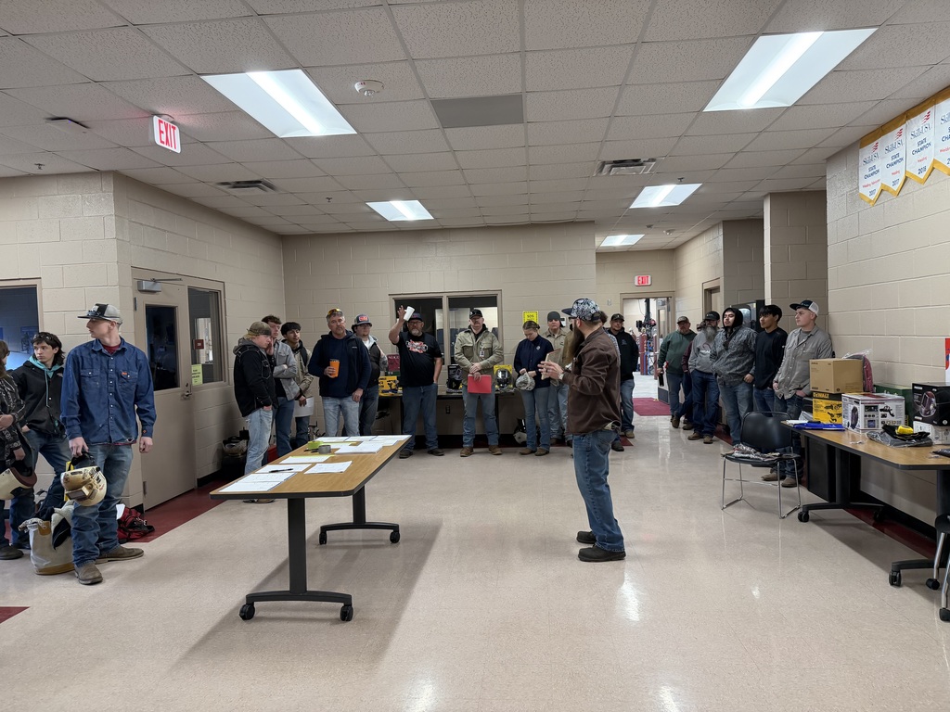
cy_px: 356
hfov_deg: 71.6
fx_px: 659
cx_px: 475
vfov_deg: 56.8
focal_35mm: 24
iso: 200
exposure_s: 1/70
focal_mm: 6.76
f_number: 1.78
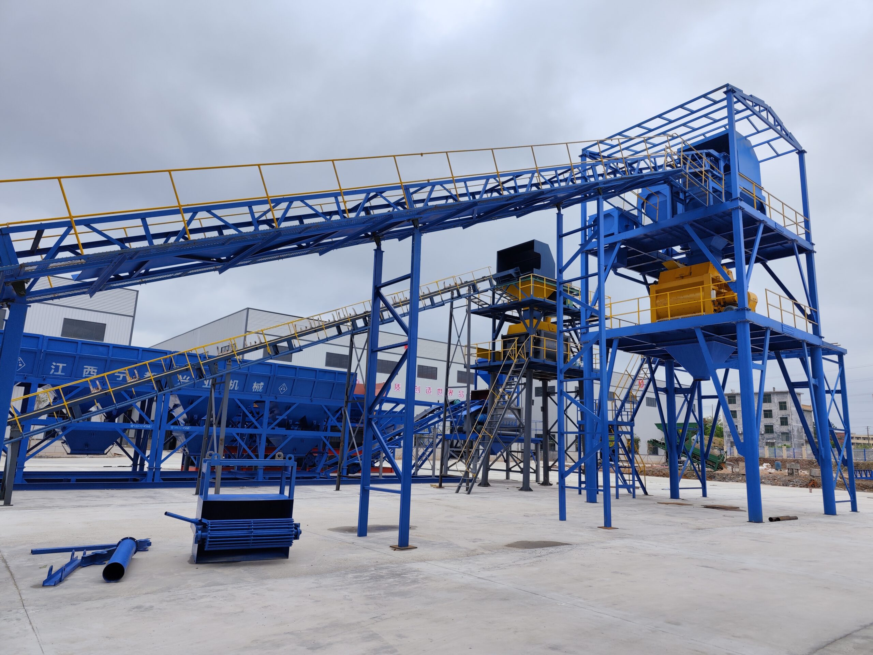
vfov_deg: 58.9
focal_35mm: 23
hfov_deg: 73.9
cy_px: 328
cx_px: 436
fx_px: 580
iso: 50
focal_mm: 8.7
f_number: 1.9
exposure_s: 1/1854
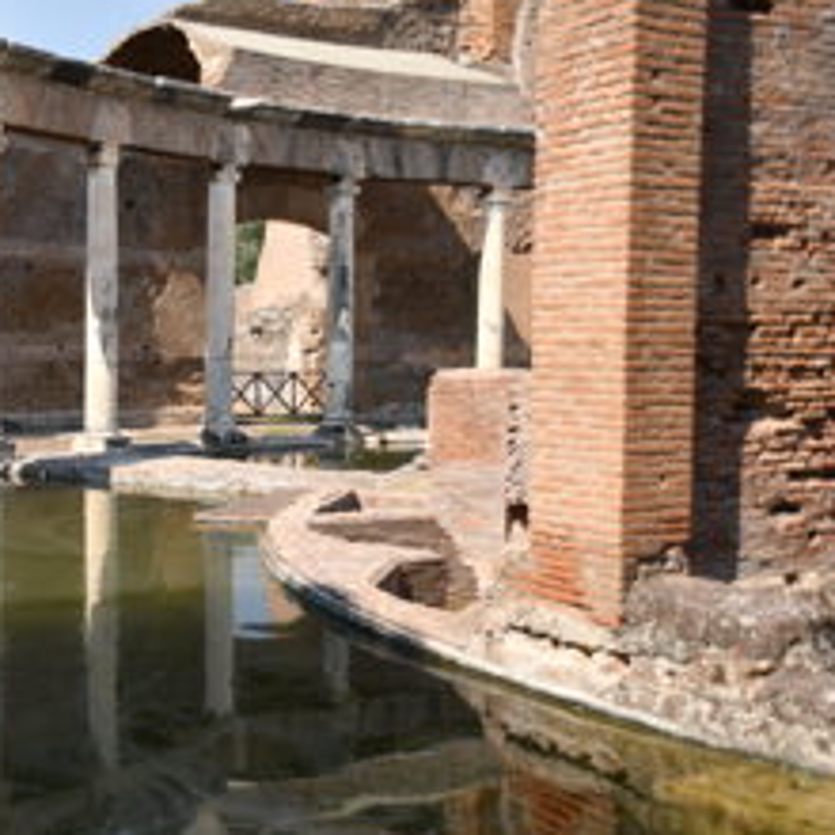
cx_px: 167
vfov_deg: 33.4
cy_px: 450
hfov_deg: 32.5
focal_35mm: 51
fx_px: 1392
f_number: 3.5
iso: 100
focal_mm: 22
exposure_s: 1/1000
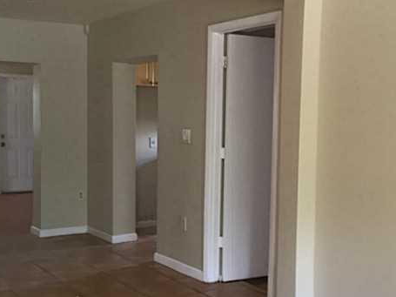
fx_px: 583
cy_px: 163
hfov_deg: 37.5
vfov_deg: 28.5
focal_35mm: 51
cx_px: 201
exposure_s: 1/30
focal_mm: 4.15
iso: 80
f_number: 2.2
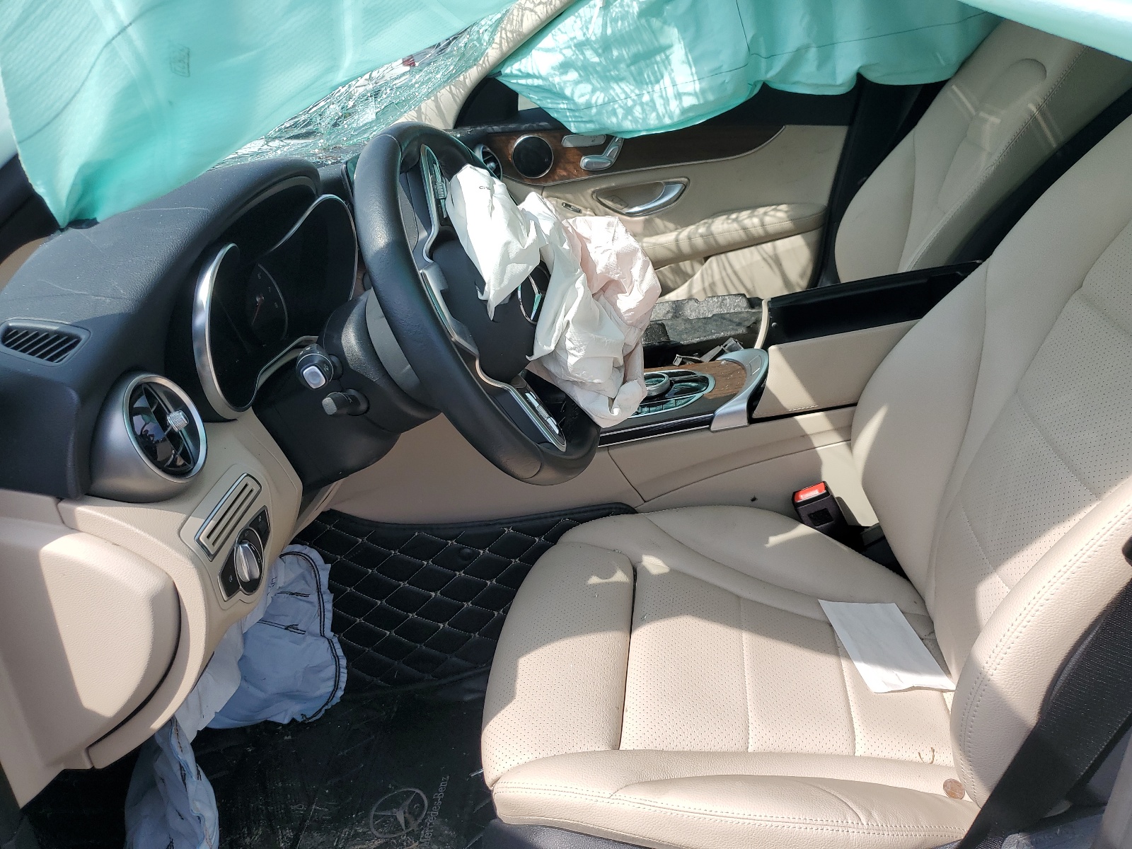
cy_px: 424
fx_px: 850
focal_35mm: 26
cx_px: 566
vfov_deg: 53.1
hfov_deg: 67.3
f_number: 1.5
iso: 50
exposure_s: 1/2000
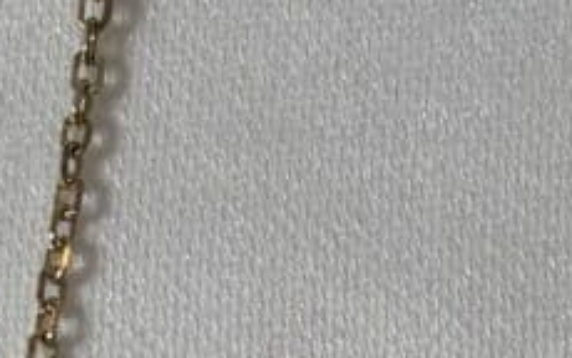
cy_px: 298
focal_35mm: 245
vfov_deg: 5.4
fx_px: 3821
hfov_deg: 8.6
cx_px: 204
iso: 32
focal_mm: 5.96
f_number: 1.6
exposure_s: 1/230
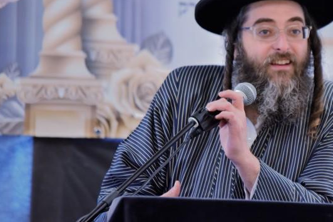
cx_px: 267
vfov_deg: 3.6
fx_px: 3562
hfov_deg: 5.3
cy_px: 60
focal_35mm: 385
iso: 1600
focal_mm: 200
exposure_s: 1/320
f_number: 2.8
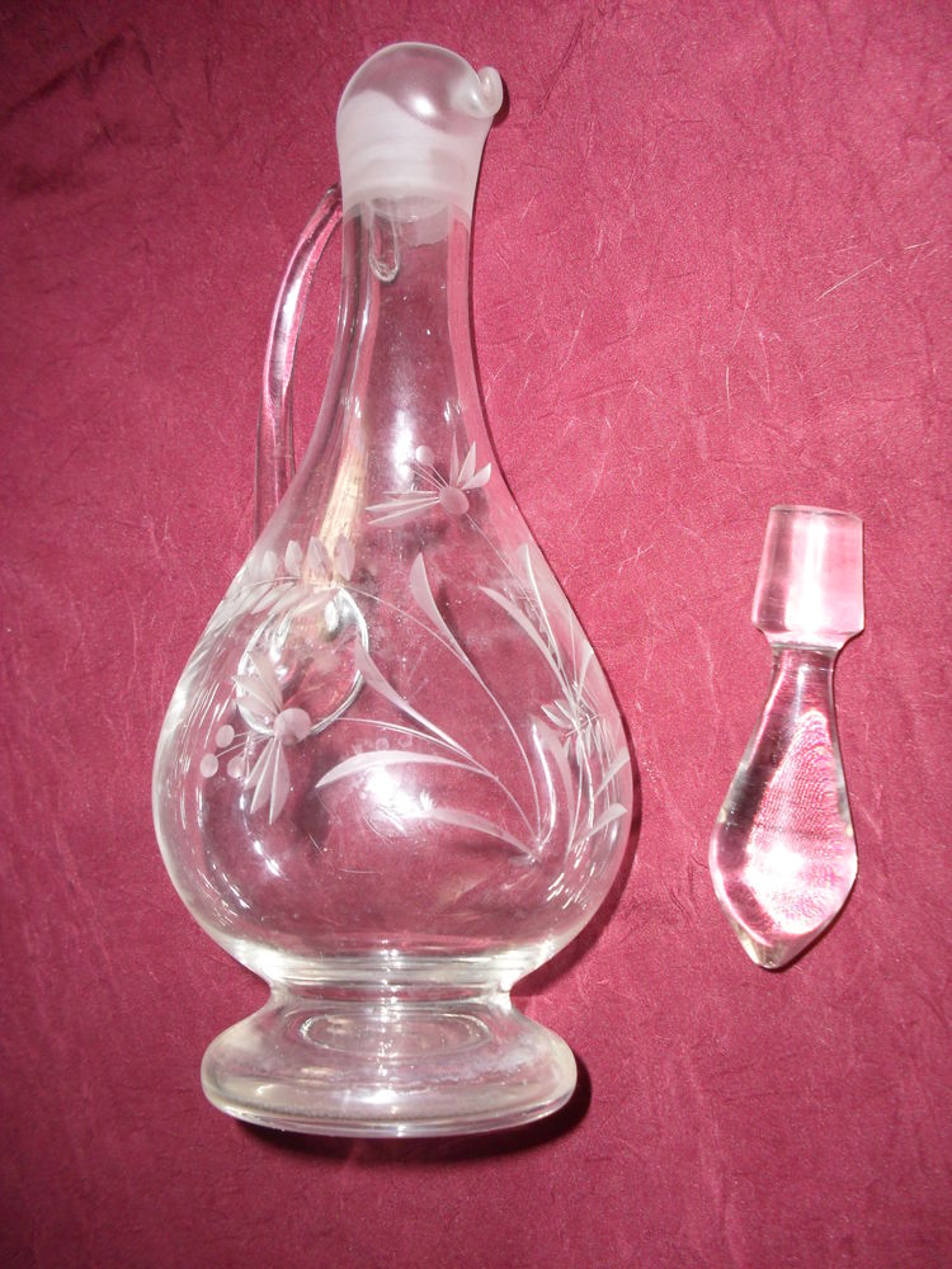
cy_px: 634
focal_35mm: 35
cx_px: 476
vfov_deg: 52.6
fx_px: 1283
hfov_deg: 40.7
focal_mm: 6.3
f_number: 3.2
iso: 200
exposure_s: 1/45
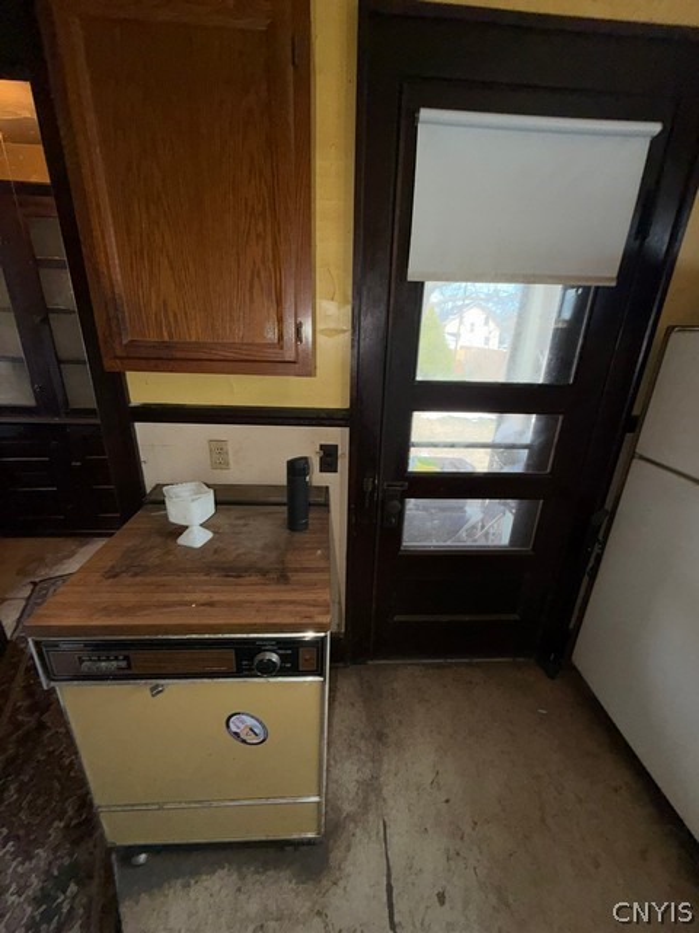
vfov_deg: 102.1
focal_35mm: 14
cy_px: 466
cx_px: 350
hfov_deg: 85.7
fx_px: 377
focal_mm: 2.22
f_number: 2.2
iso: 50
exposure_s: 1/60
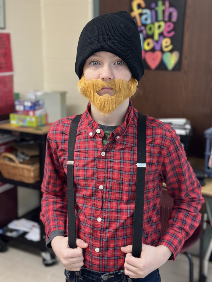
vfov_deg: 39.7
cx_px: 106
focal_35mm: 48
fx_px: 392
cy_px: 141
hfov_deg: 30.3
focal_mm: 6.86
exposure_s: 1/60
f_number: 1.78
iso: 160
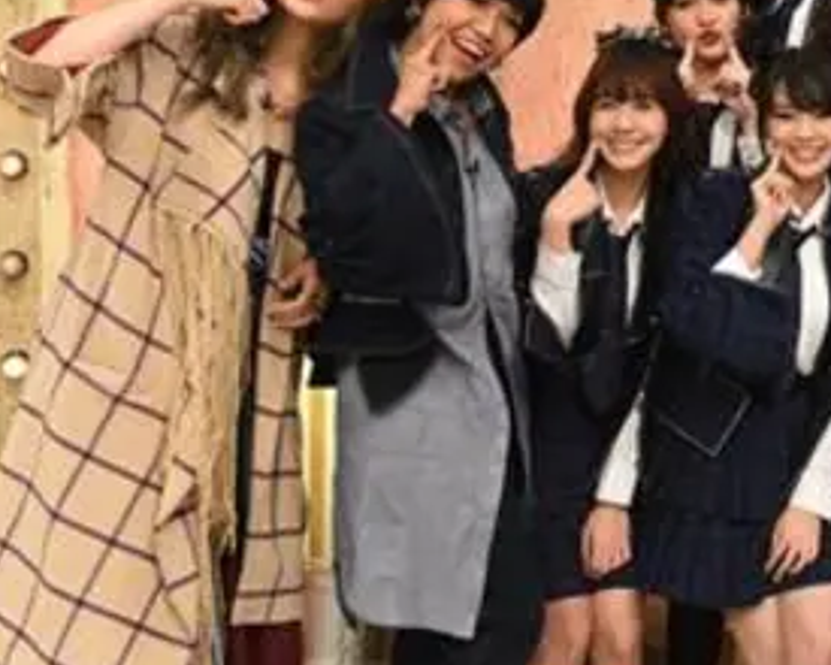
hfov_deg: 20.6
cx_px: 1076
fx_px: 2091
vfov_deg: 18.1
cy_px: 328
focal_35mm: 85
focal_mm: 32
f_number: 4.5
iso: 1600
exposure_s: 1/250
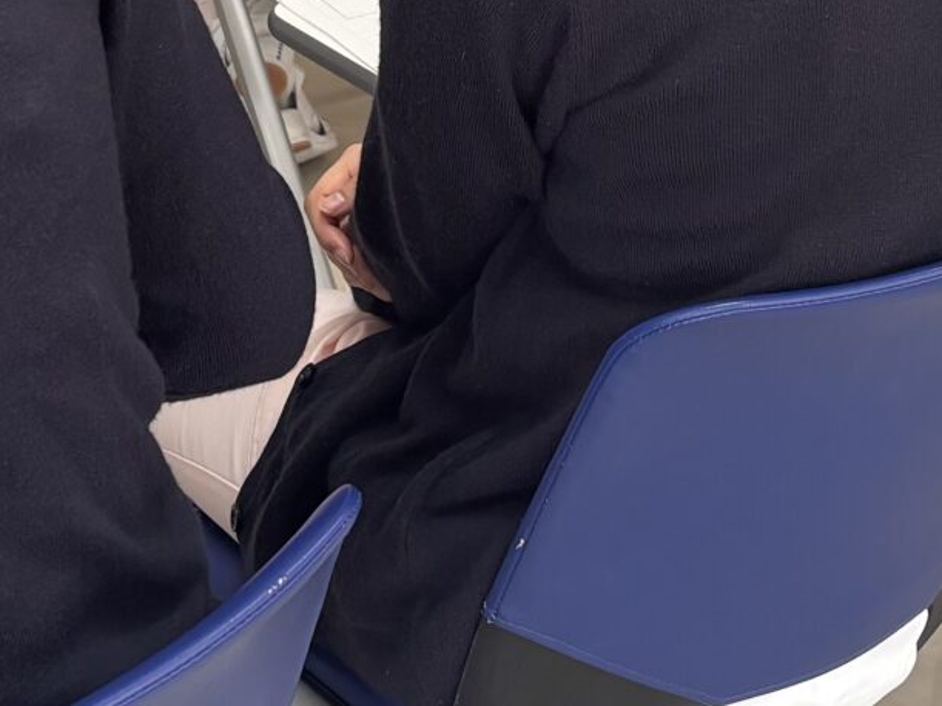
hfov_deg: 18.0
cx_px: 379
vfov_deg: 13.0
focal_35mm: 109
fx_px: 2966
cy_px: -281
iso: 80
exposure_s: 1/120
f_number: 1.6
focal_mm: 5.96
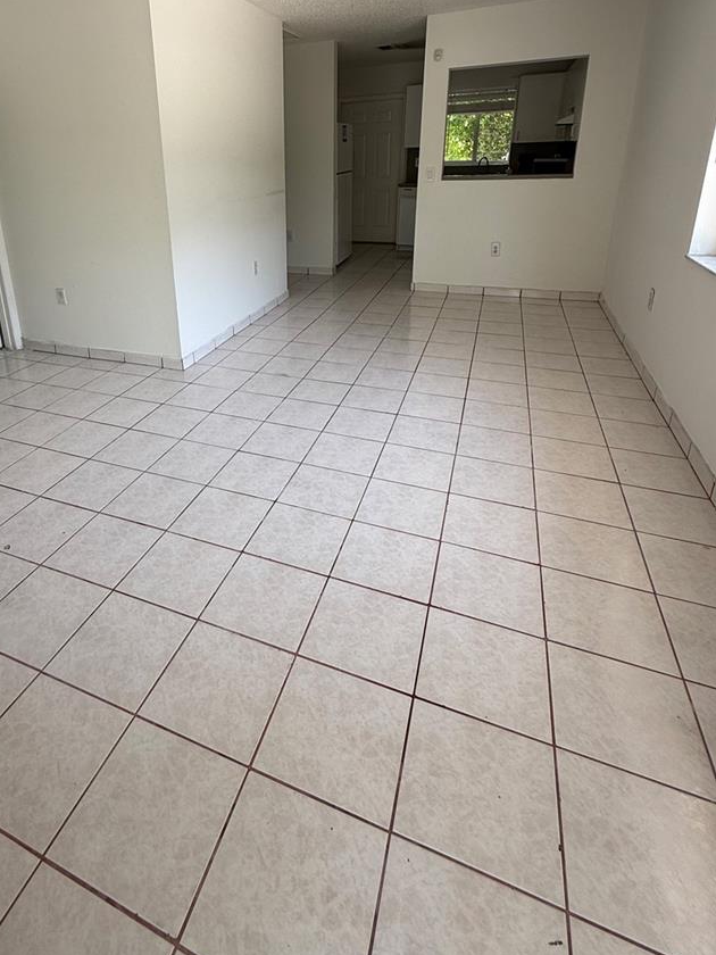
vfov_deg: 79.5
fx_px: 552
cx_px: 248
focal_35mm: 20
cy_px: 333
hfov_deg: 64.5
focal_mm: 2.22
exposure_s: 1/99
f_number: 2.2
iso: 50
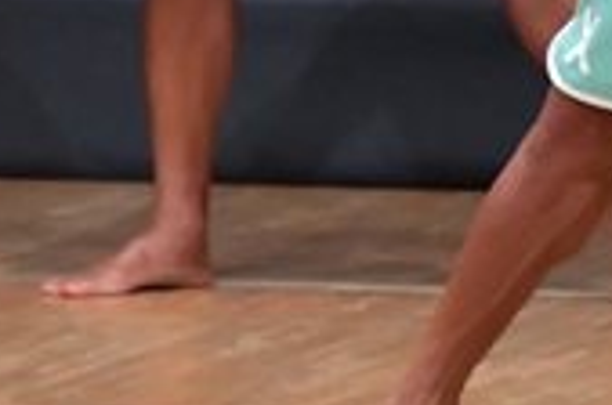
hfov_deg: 1.5
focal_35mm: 1377
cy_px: -202
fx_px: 23365
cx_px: 302
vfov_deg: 1.0
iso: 6400
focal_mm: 200
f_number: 5.6
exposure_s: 1/400
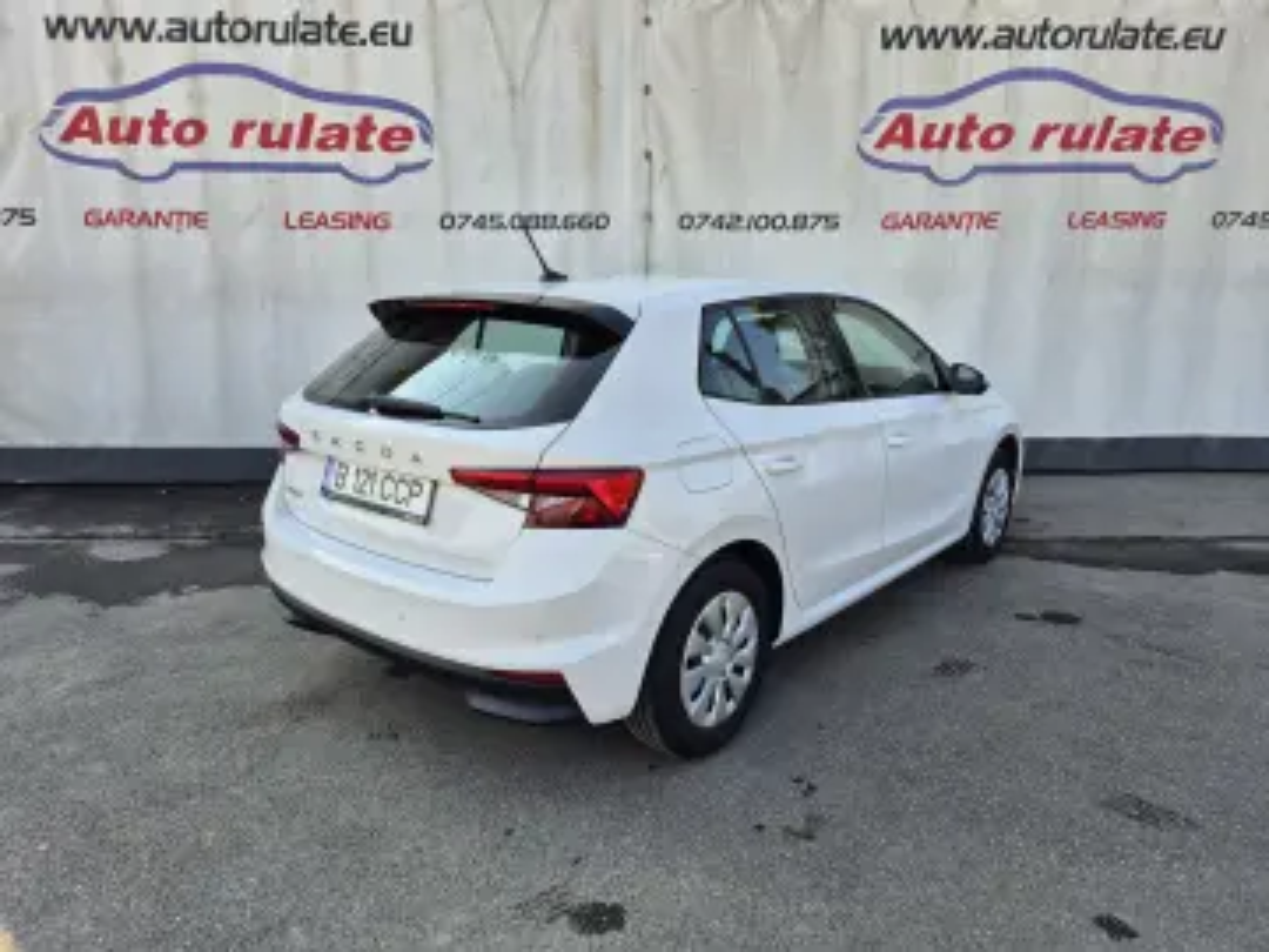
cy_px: 476
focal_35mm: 23
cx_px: 634
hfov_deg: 73.9
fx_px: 843
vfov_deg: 58.9
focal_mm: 5.4
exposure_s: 1/506
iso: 25
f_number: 1.8
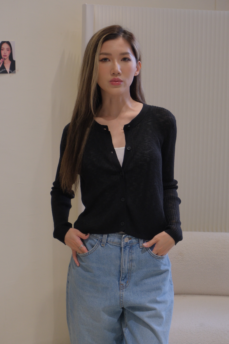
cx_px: 114
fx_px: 649
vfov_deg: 29.7
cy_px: 172
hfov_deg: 20.0
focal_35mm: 68
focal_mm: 45
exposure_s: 1/140
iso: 1250
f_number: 5.6
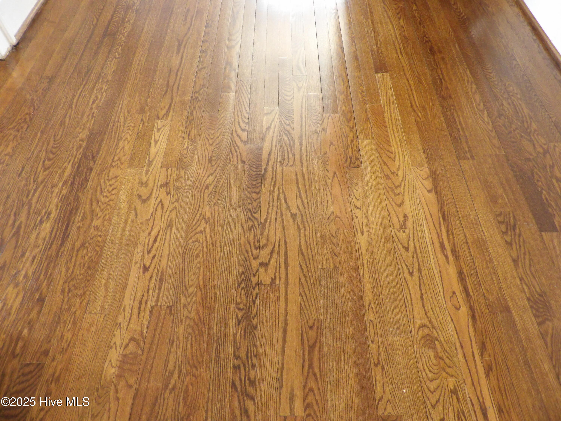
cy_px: 210
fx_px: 389
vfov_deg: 56.8
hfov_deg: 71.6
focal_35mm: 24
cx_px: 280
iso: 639
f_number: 2.8
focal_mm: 4.3
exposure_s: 1/17
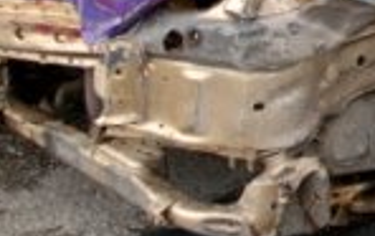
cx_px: 603
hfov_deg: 13.4
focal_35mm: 145
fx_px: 1484
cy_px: -66
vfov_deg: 8.9
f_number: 4
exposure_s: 1/400
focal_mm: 22
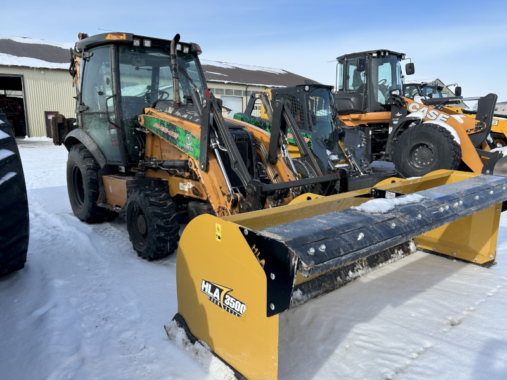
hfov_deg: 67.3
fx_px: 381
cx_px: 254
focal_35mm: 26
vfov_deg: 53.1
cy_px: 190
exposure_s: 1/3165
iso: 50
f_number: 1.5
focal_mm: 5.7
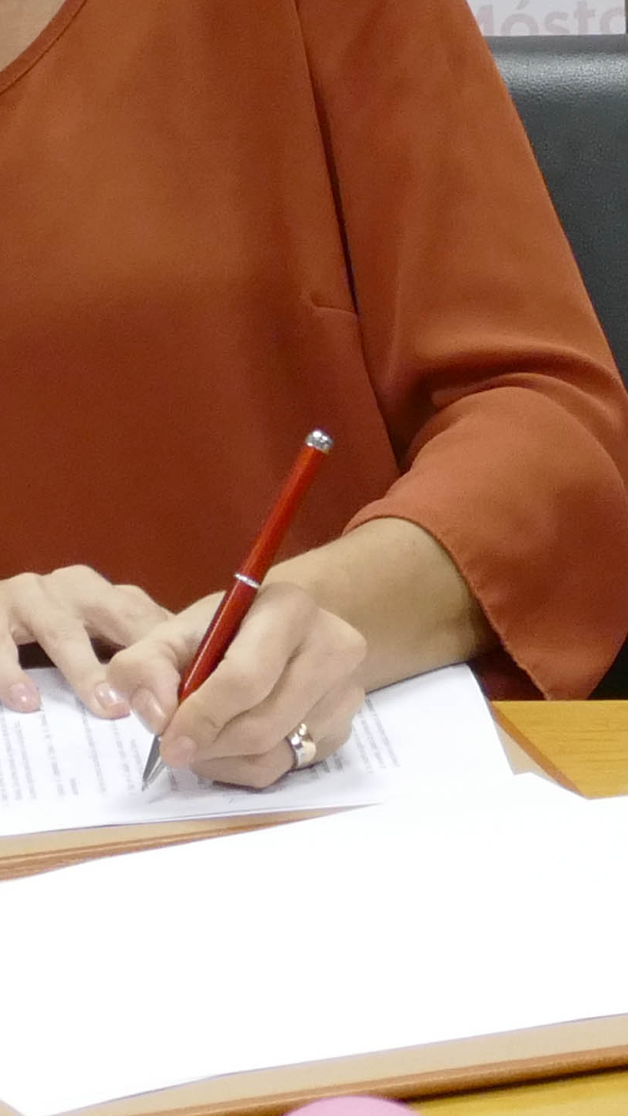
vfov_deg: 14.0
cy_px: -118
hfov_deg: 7.8
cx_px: 1115
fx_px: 4440
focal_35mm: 150
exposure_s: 1/100
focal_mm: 13.97
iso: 800
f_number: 3.7
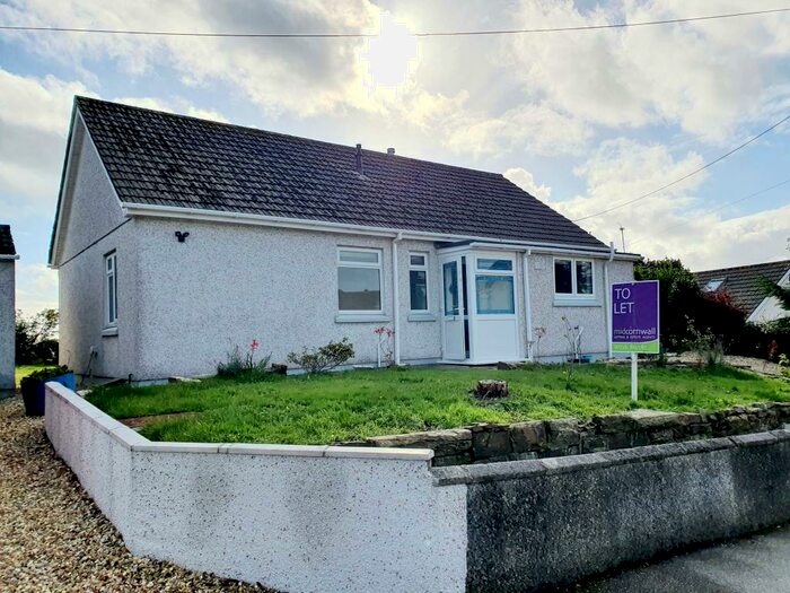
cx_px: 395
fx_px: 593
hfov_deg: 67.3
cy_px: 296
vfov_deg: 53.1
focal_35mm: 26
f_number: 2.4
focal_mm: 4.32
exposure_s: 1/3584
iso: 50
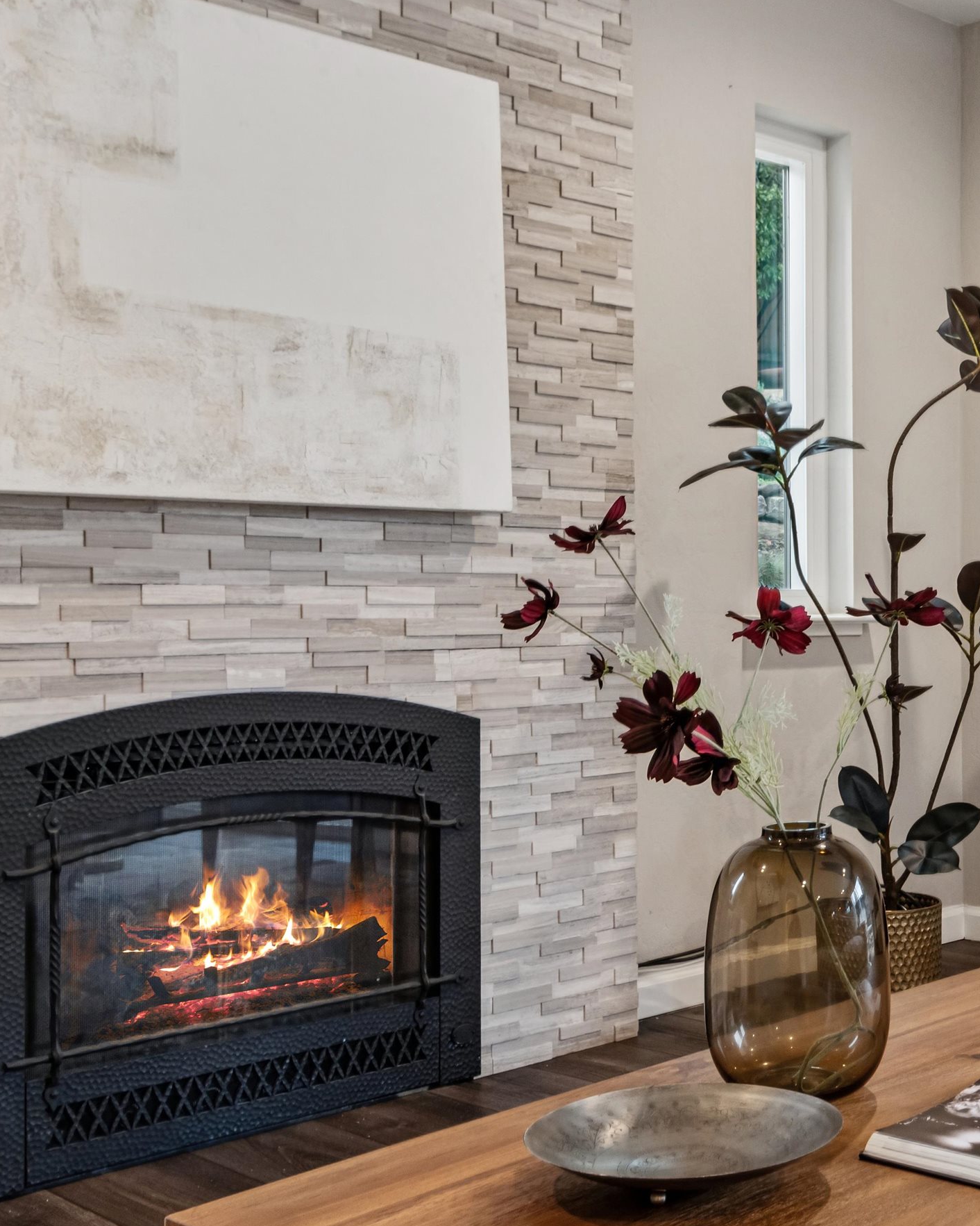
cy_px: 640
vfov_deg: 38.0
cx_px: 942
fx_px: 1777
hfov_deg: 29.2
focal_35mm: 49
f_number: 16
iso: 640
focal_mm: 30
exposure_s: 1/10
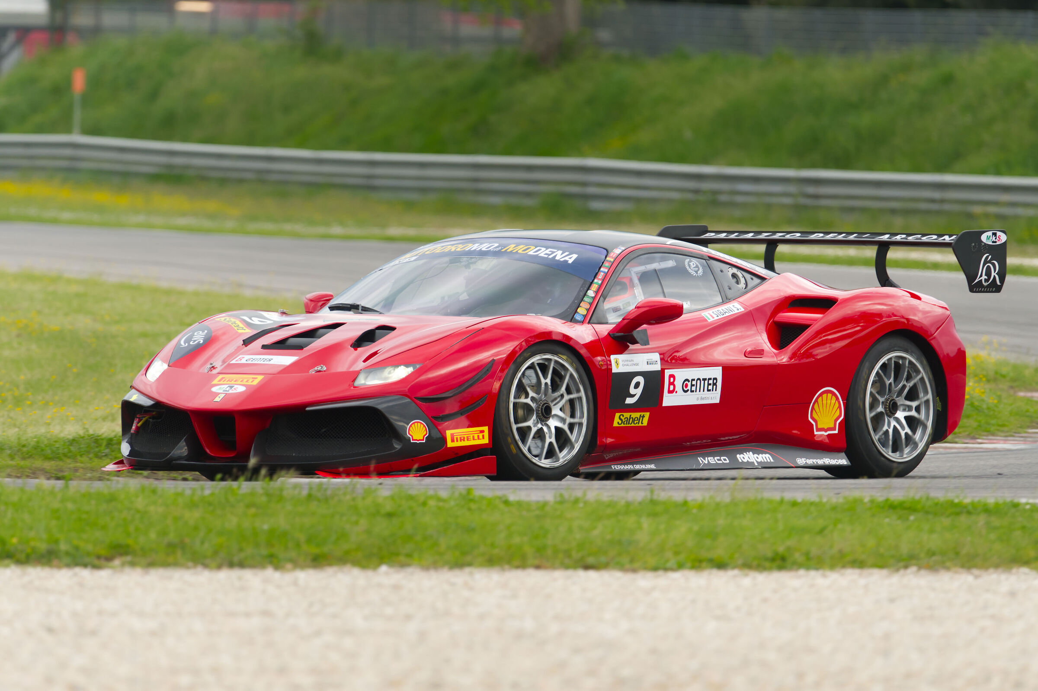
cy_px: 346
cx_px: 519
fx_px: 12969
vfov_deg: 3.1
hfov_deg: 4.6
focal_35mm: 450
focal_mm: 300
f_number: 4.5
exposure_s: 1/1000
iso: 640
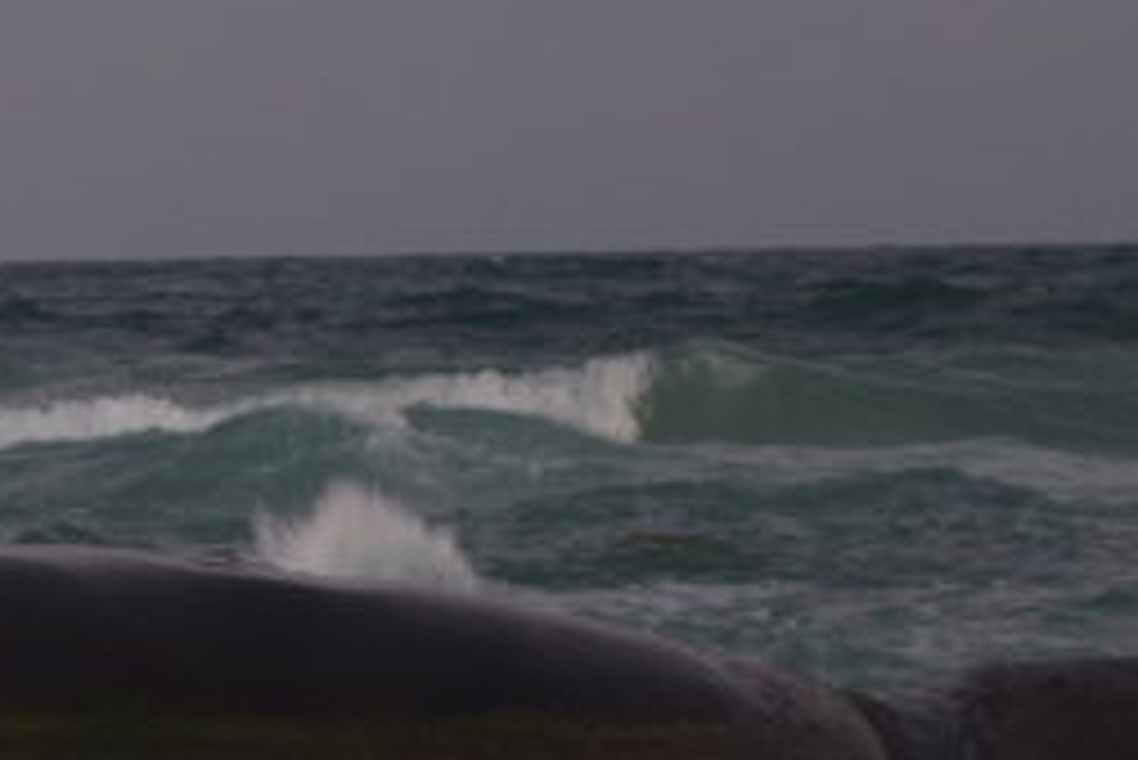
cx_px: -859
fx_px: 10564
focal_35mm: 334
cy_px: 854
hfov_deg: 6.1
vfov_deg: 4.1
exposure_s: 1/30
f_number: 5.6
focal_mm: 55
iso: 560
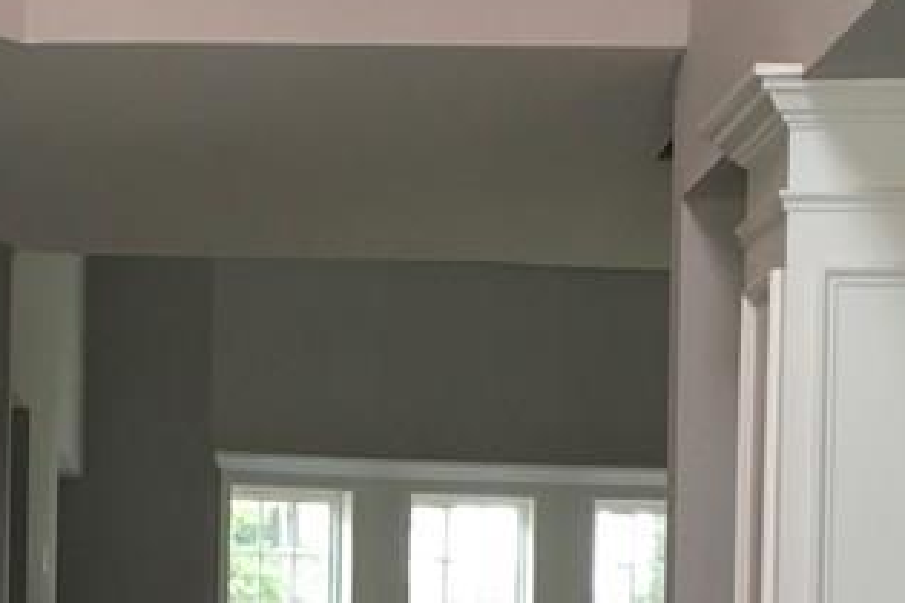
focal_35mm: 98
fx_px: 2463
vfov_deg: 13.6
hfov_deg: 20.5
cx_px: 158
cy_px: 698
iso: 64
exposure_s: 1/30
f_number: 2.2
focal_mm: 4.15
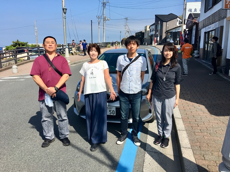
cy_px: 86
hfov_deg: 61.7
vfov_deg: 48.2
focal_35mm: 29
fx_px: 193
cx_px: 115
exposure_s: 1/1603
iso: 25
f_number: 2.2
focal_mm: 4.15
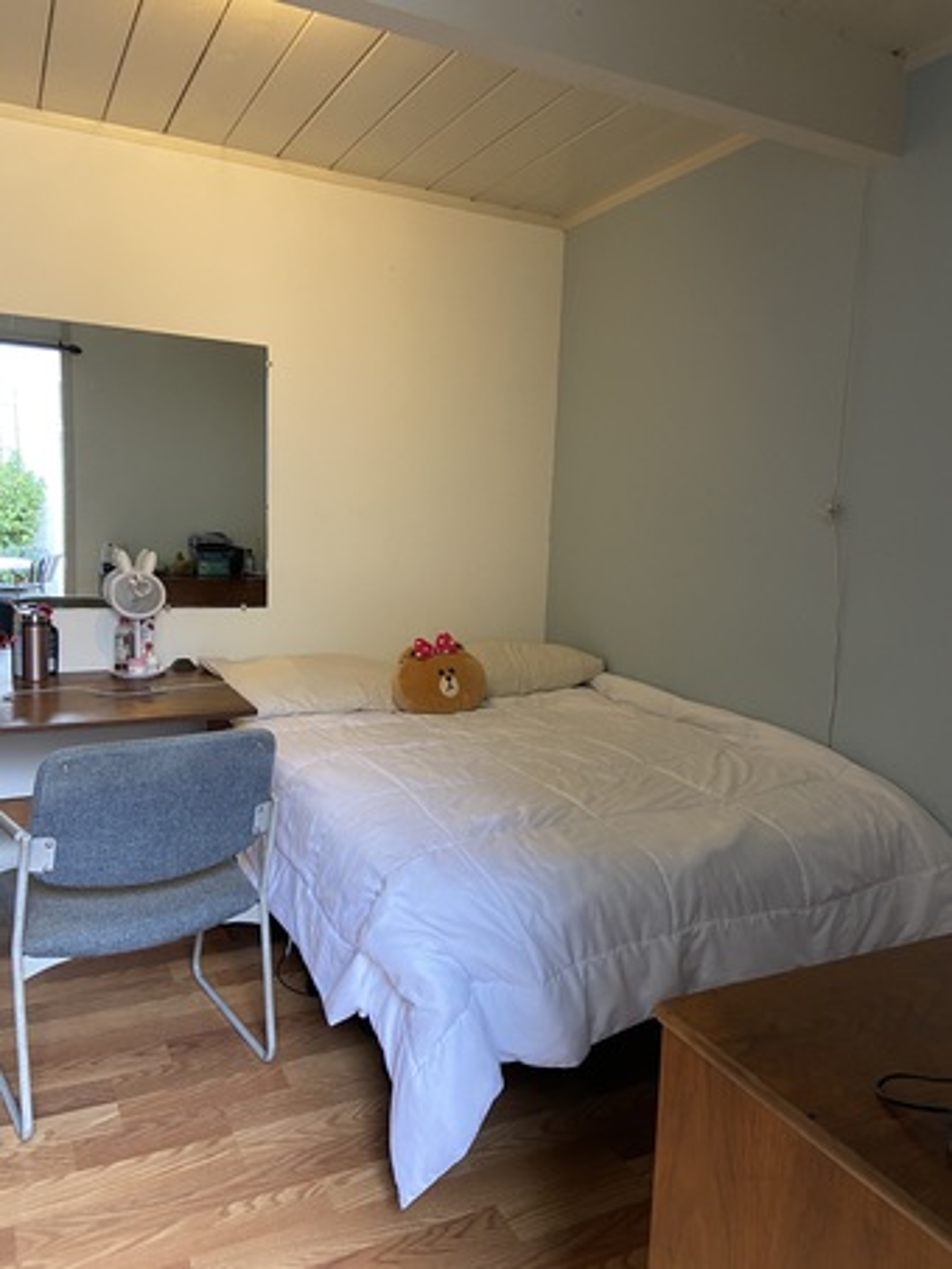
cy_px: 634
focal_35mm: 26
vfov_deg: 67.3
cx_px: 476
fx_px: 953
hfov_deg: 53.1
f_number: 1.8
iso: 125
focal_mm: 4.25
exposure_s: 1/60
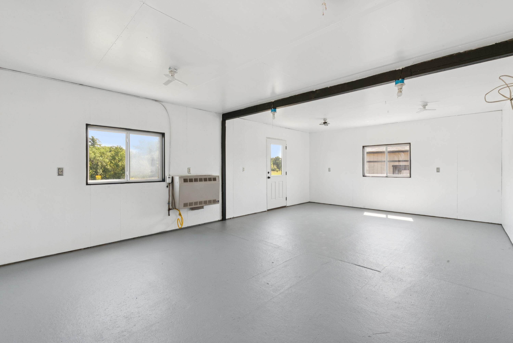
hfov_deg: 96.7
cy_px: 172
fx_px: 228
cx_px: 256
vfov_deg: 73.8
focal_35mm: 16
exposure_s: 1/3
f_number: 20
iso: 320
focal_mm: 16
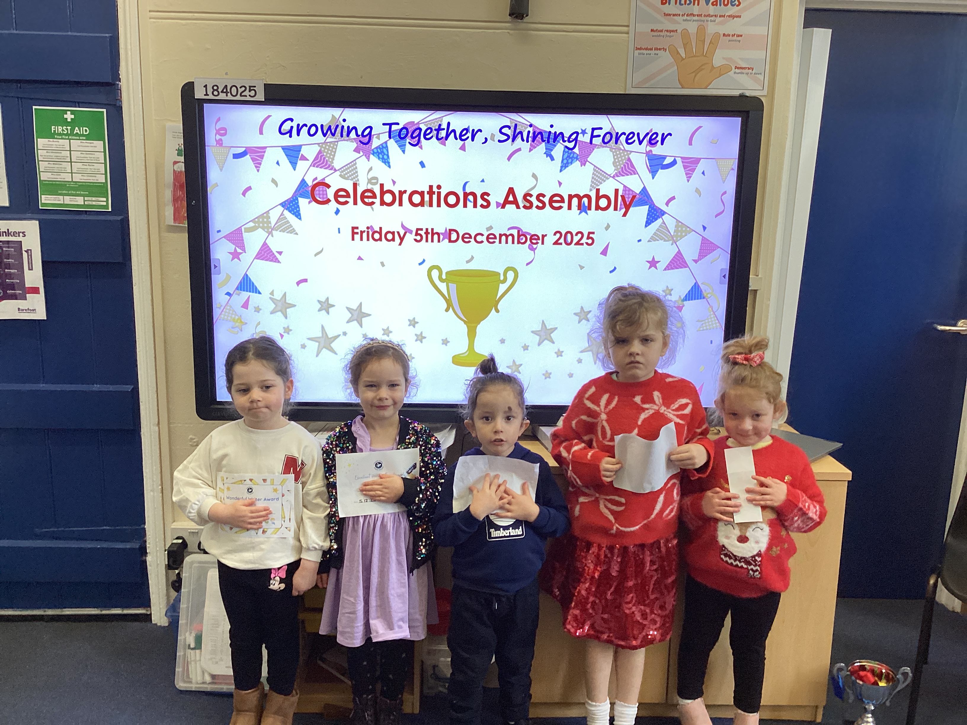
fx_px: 866
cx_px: 484
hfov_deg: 58.4
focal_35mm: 31
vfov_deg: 45.4
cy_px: 362
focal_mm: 3.3
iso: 64
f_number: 2.4
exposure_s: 1/60
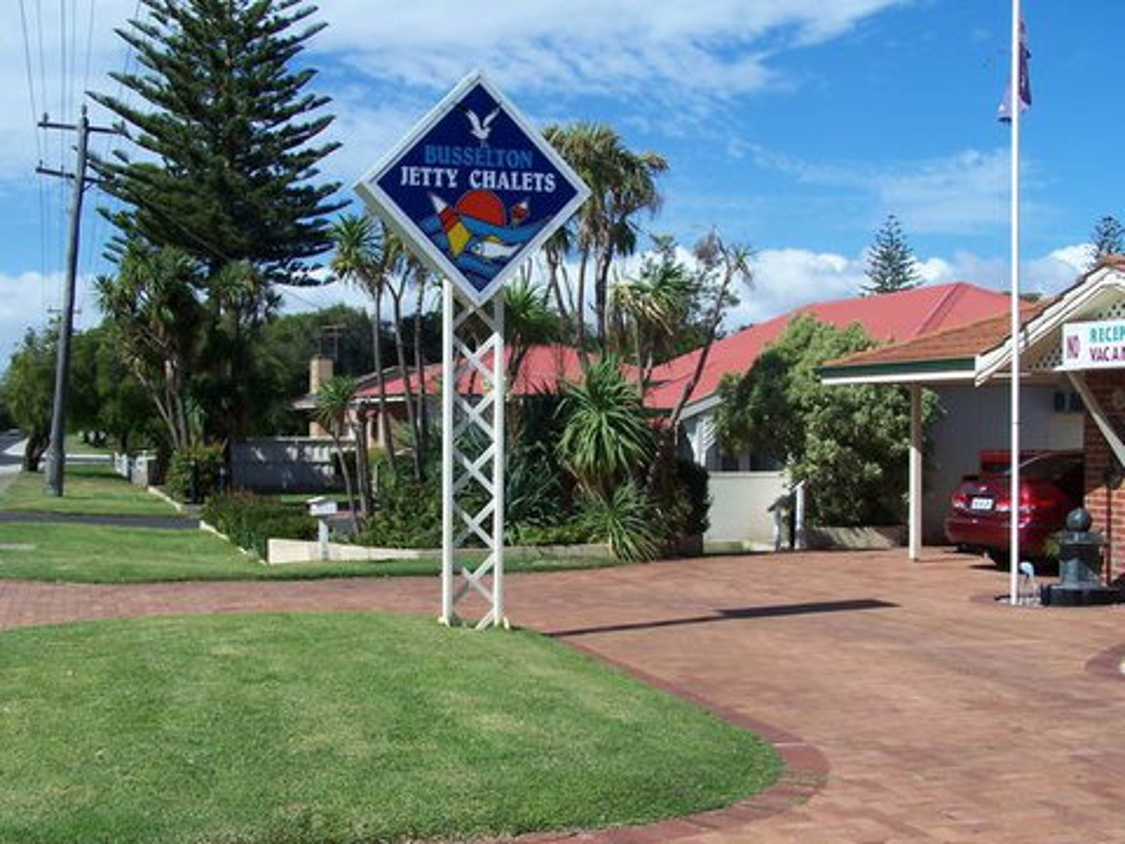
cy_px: 422
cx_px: 562
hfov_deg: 39.7
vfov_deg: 30.3
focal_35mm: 48
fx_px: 1560
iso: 80
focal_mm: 8
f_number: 4
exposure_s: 1/1000
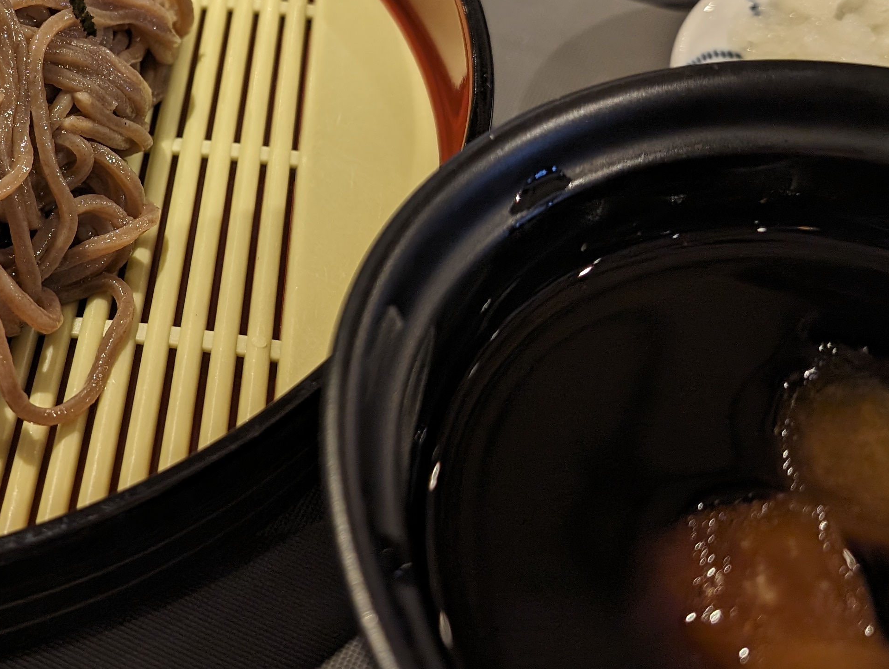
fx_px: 1312
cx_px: 117
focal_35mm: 51
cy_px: 102
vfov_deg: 27.8
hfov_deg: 35.6
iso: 140
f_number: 1.68
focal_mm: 6.9
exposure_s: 1/30
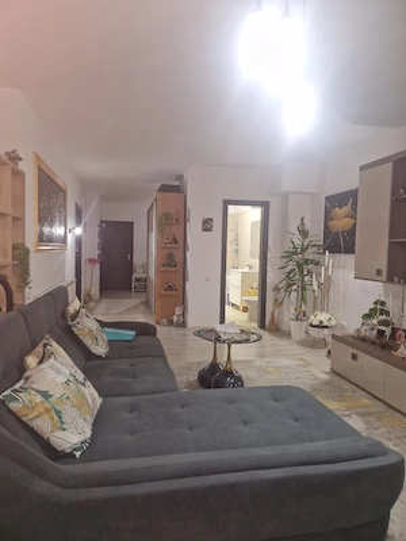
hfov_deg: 58.9
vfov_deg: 73.9
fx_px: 360
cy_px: 270
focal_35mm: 23
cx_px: 203
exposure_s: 1/33
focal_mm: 5.4
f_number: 1.8
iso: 191
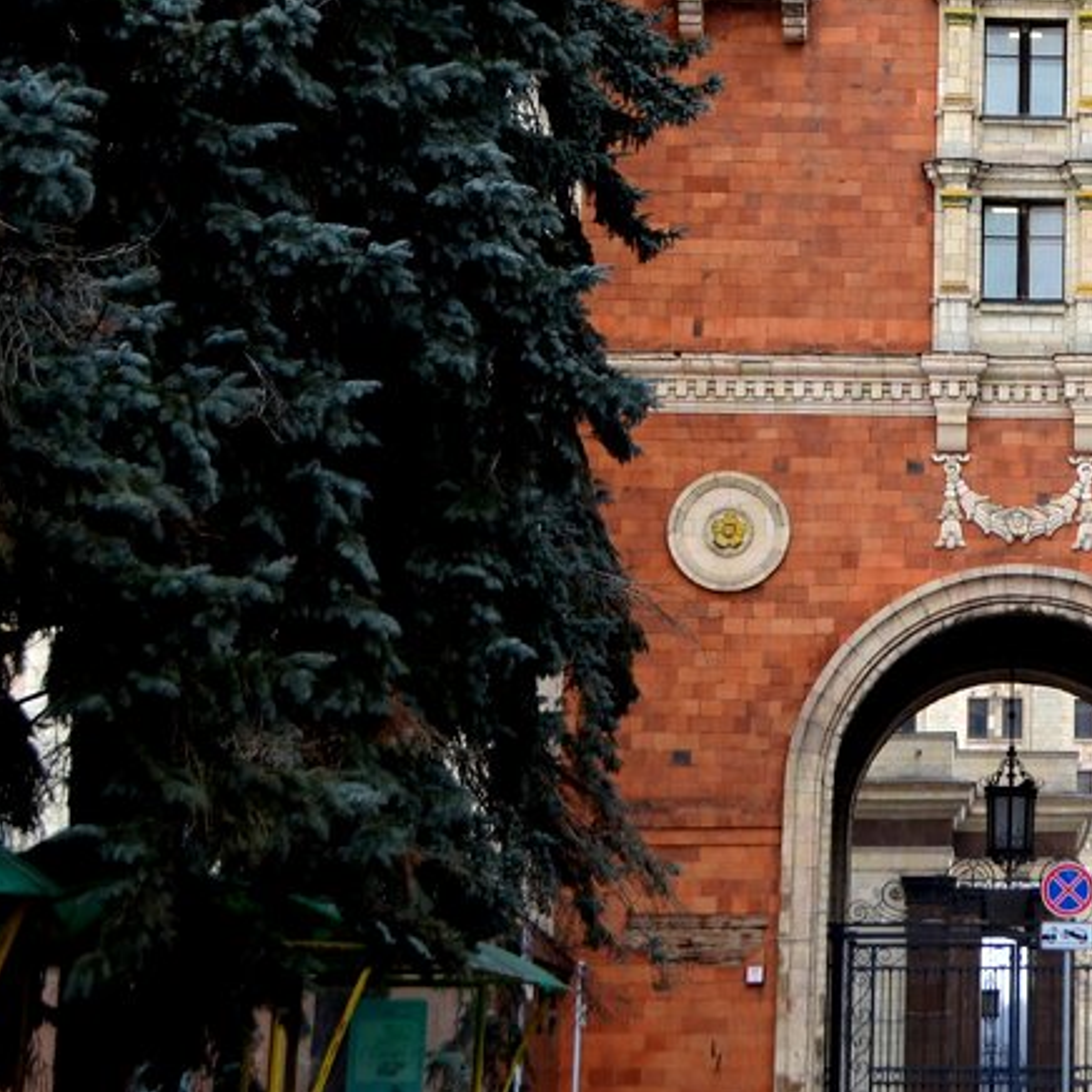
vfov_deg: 18.9
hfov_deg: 18.1
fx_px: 3248
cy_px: 257
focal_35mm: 91
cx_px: 1322
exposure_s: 1/125
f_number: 5.6
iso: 200
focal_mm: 26
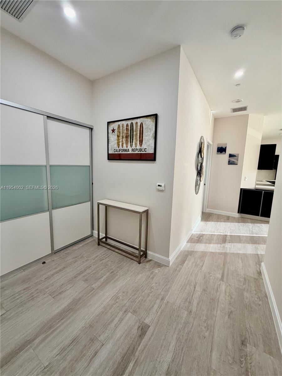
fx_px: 152
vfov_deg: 102.1
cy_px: 188
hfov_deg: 85.7
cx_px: 141
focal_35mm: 14
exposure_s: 1/120
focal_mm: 2.22
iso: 200
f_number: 2.2
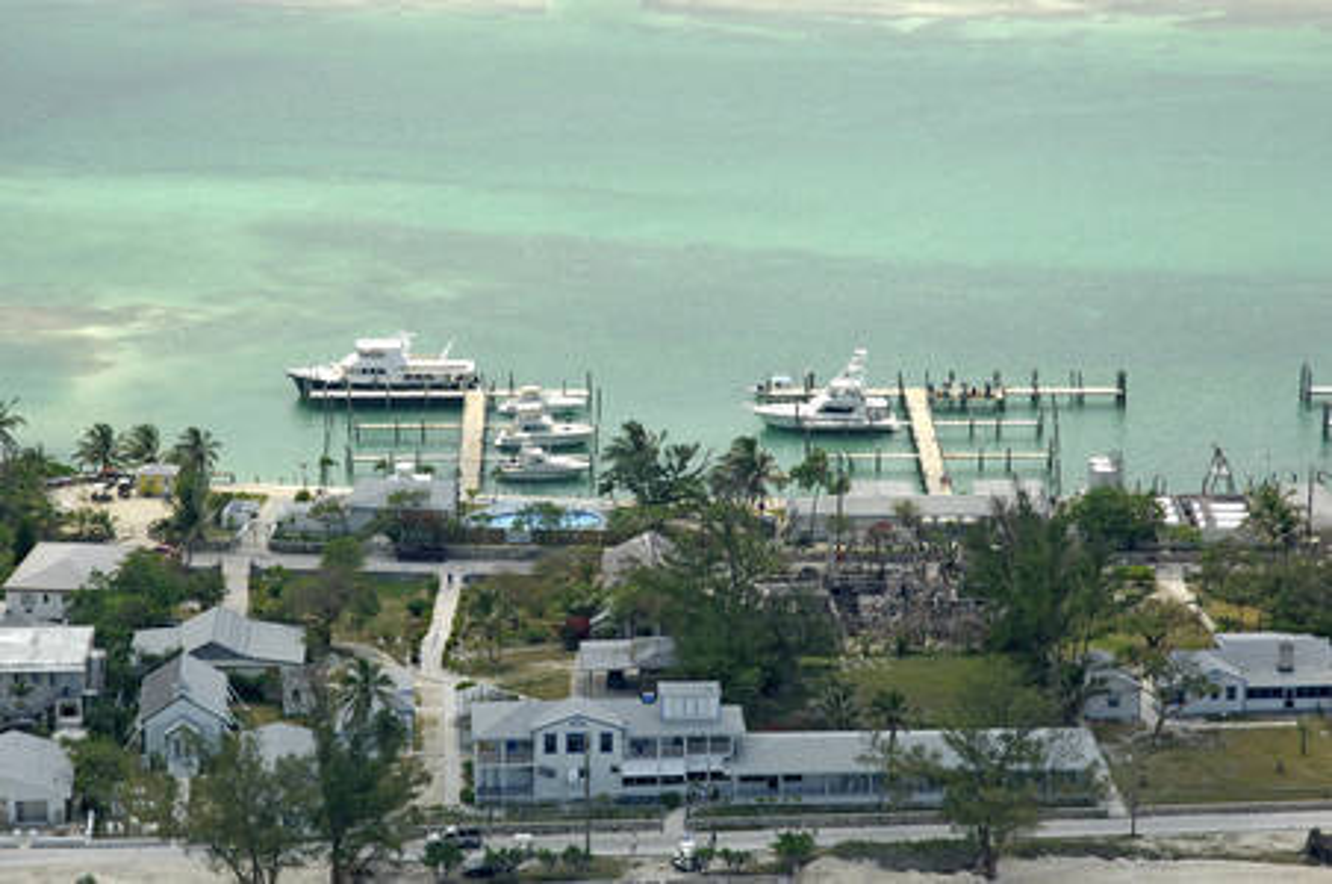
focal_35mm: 123
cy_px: 442
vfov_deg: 11.1
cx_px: 666
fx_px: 4544
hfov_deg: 16.7
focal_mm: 82
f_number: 9
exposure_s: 1/1000
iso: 400
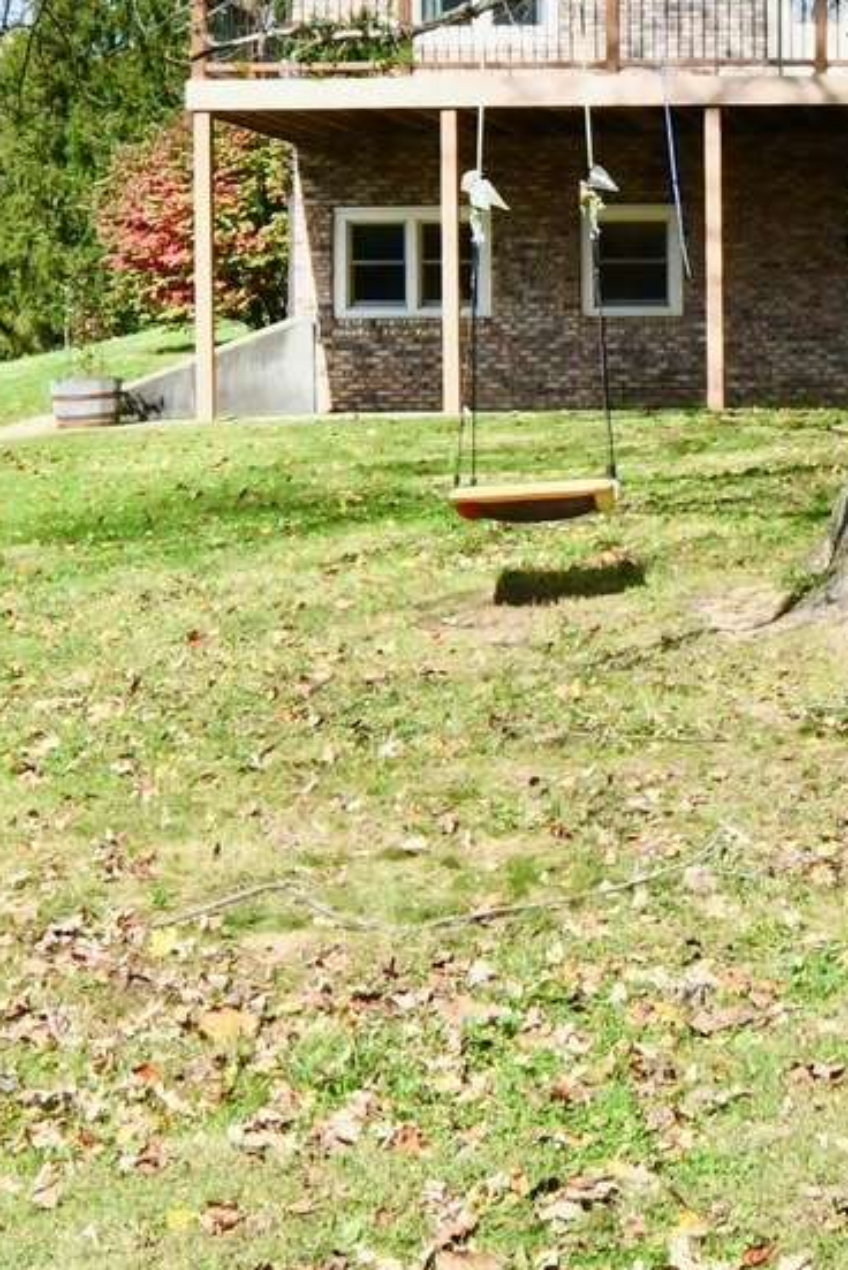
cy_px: 463
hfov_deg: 16.9
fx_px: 2752
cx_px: 975
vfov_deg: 25.9
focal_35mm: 78
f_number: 13
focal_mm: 14
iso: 640
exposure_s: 1/640
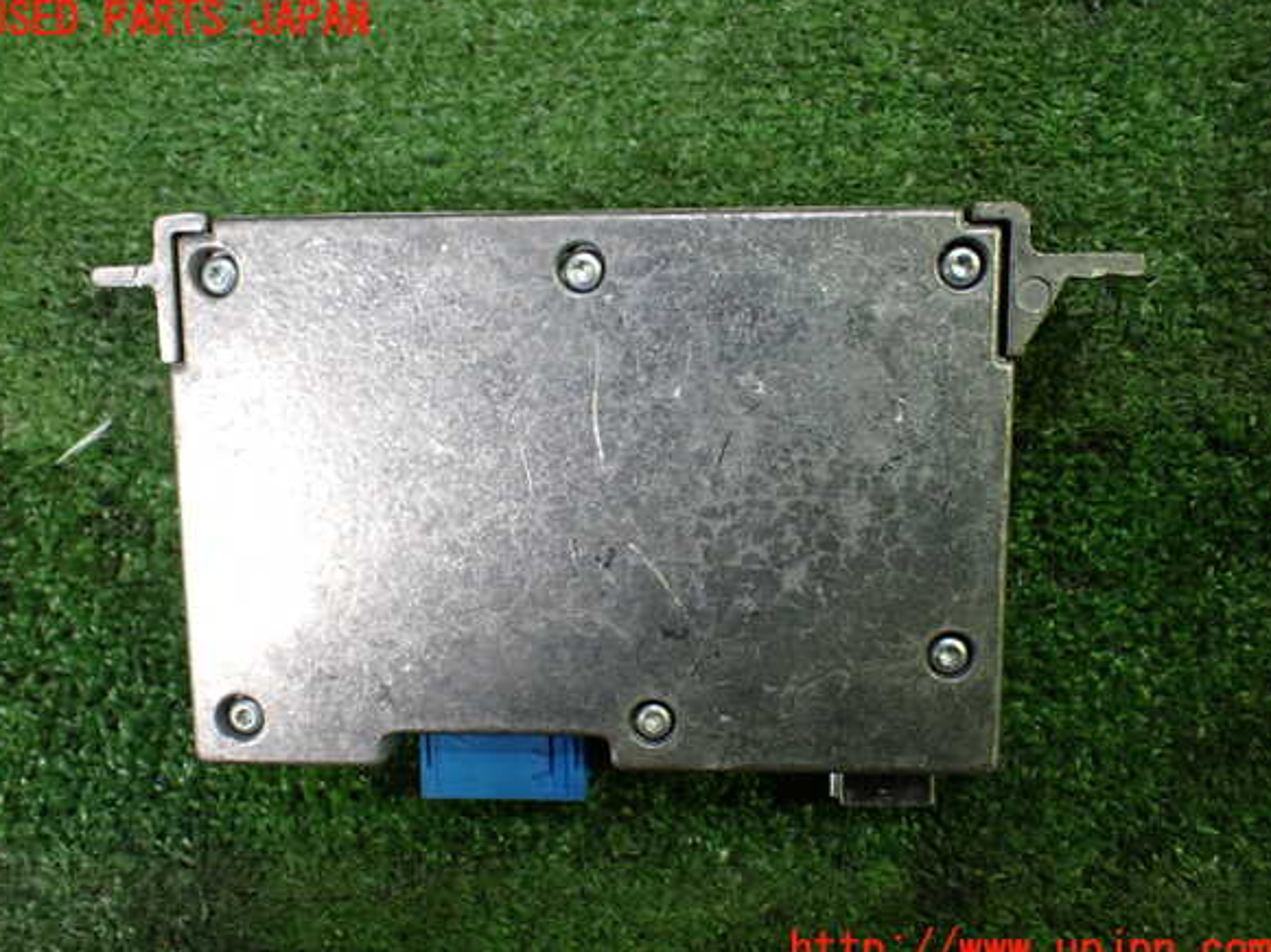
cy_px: 486
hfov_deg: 58.4
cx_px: 628
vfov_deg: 45.4
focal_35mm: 31
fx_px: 1138
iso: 640
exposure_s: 1/125
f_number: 2.3
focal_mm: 5.4
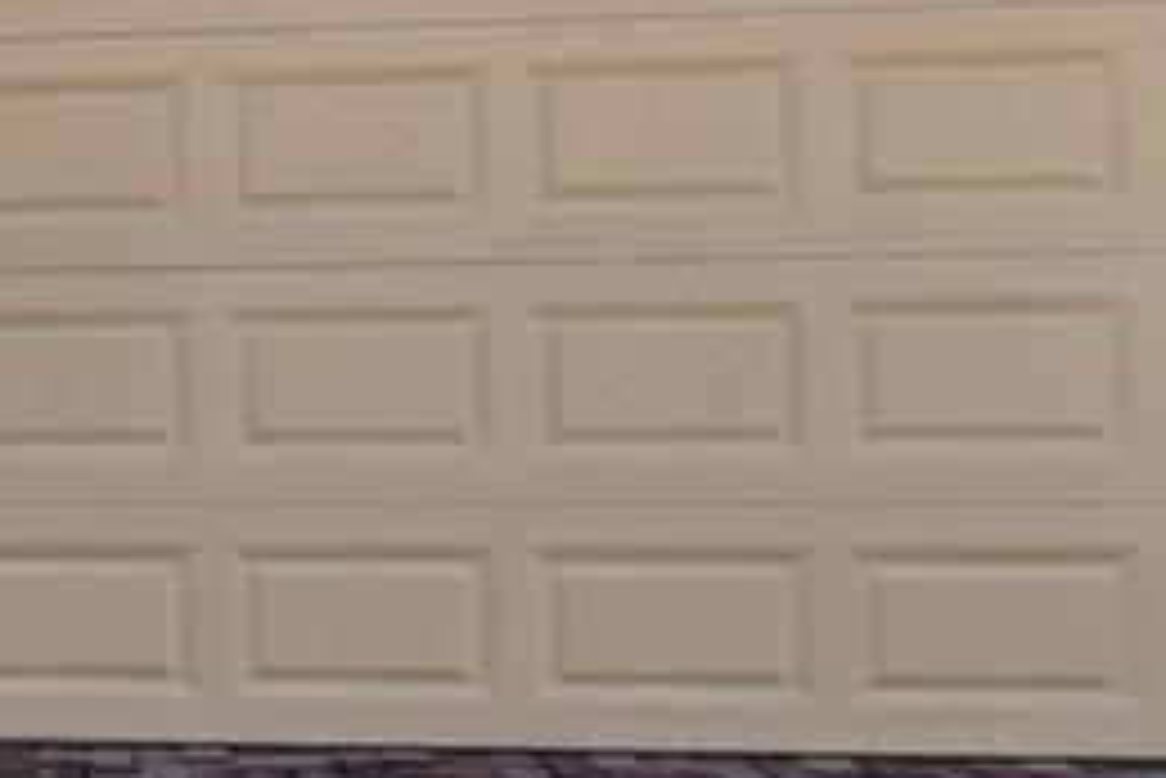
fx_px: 3597
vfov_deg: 12.3
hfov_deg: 15.2
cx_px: -1094
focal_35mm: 111
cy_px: 250
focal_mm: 12
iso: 125
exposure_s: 1/125
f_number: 11
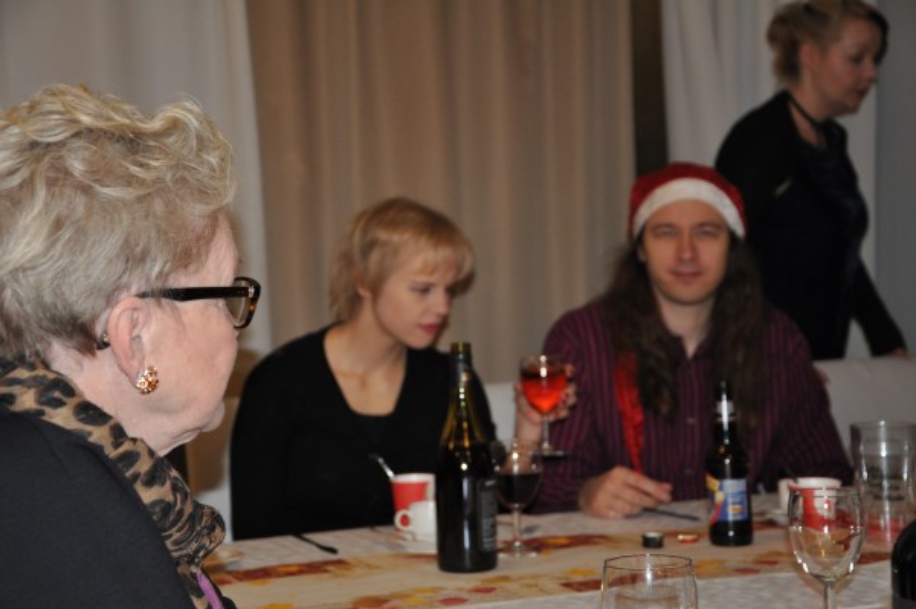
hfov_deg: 29.9
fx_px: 1716
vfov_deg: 20.1
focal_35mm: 68
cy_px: 304
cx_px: 458
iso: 800
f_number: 4.8
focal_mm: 45
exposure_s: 1/60
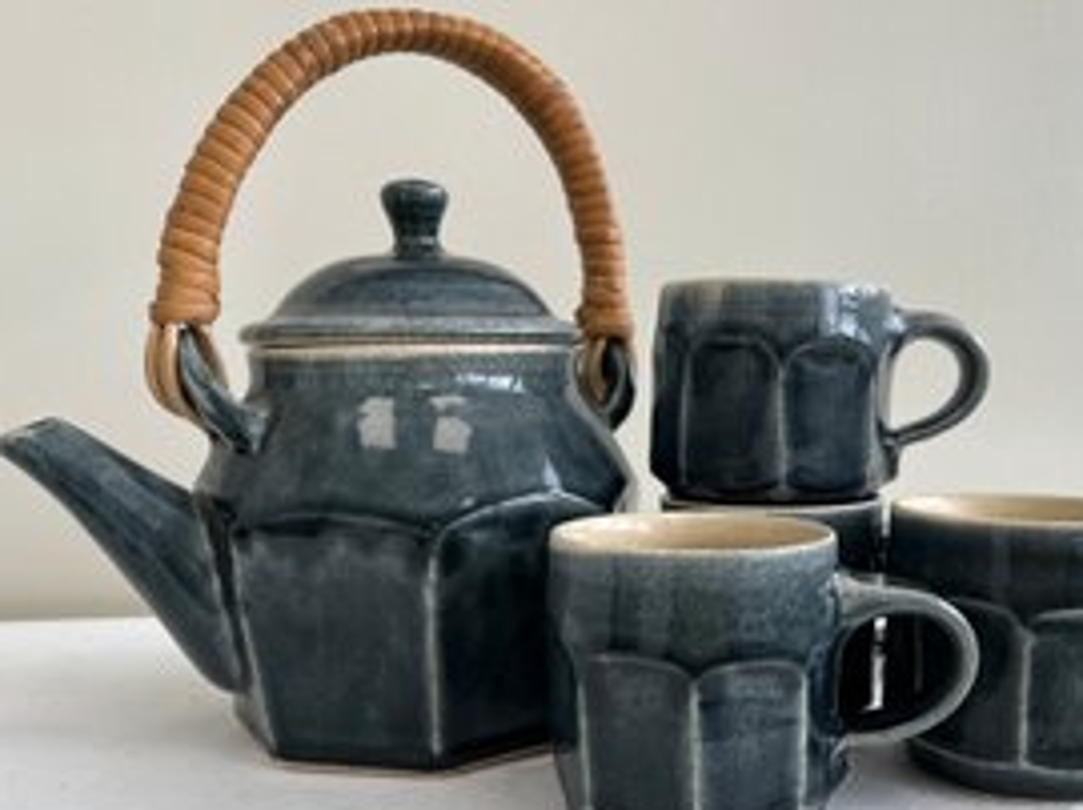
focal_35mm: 33
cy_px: 451
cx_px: 652
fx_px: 1032
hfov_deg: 55.0
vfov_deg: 42.8
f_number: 1.6
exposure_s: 1/120
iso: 40
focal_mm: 5.1
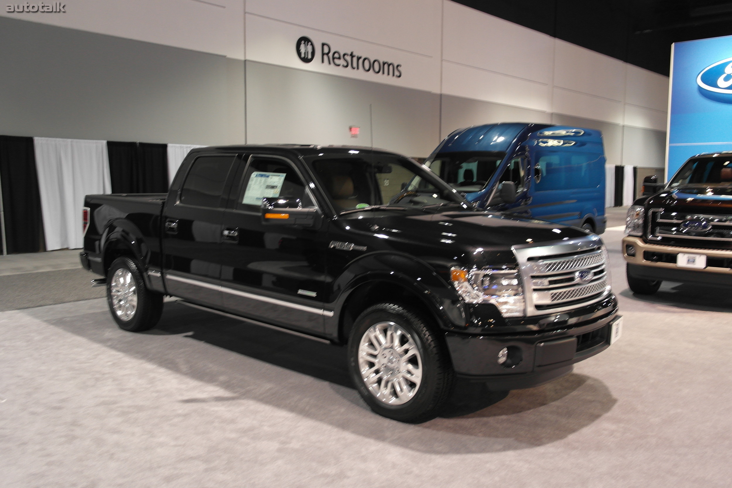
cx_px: 366
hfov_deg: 61.9
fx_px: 610
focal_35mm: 30
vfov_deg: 43.6
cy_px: 244
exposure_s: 1/20
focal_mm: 20
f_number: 3.5
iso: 400
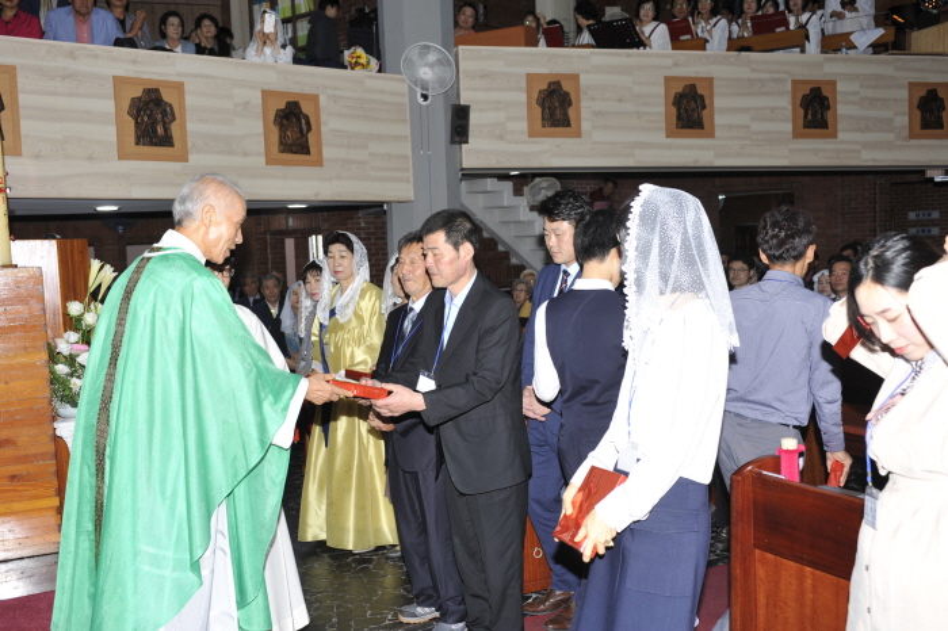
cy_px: 316
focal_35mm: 38
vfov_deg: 35.0
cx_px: 474
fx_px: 1000
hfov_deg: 50.7
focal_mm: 38
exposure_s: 1/60
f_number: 5.6
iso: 200
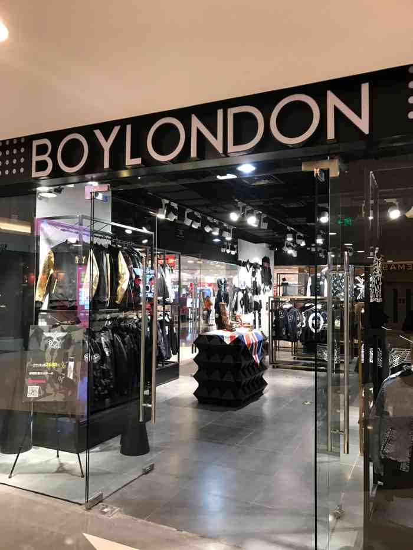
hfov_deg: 49.8
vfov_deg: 63.4
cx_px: 206
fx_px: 445
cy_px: 275
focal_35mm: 28
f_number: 1.8
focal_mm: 3.99
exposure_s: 1/20
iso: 40
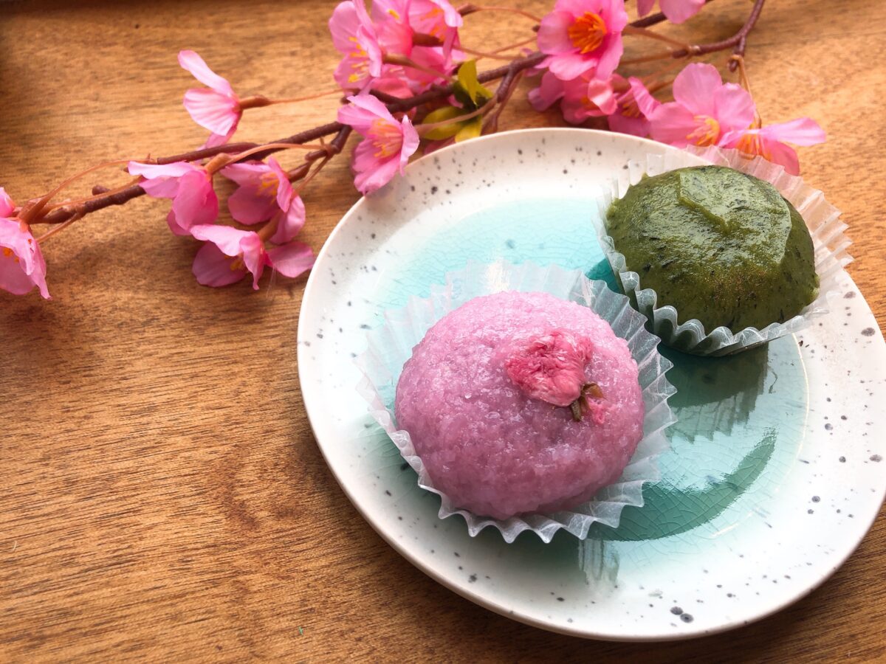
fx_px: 717
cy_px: 332
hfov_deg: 63.4
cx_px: 443
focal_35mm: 28
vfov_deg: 49.7
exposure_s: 1/100
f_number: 1.8
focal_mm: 3.99
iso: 20
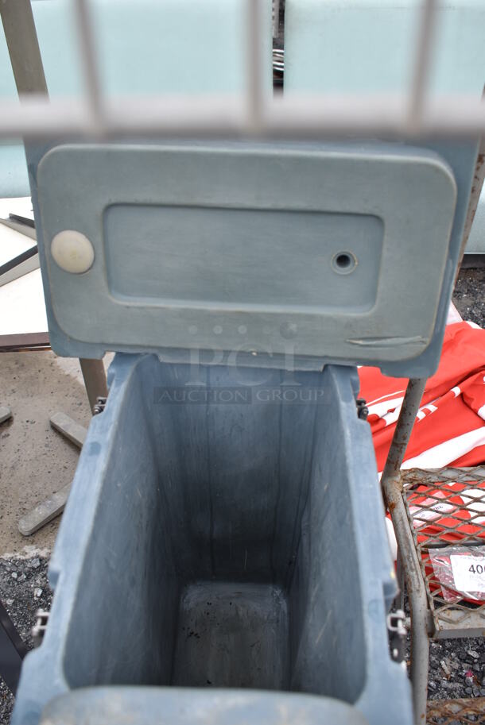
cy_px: 362
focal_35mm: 32
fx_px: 636
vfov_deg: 59.5
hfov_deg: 41.8
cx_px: 242
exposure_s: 1/200
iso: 200
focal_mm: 21
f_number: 6.3
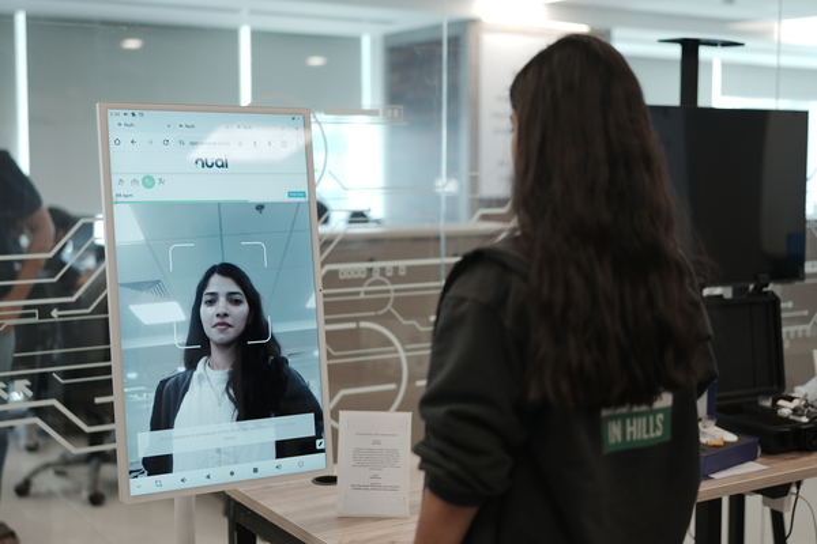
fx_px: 1180
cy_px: 272
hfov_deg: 38.2
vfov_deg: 26.0
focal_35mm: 52
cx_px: 408
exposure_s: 1/125
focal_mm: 35
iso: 64
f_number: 1.4
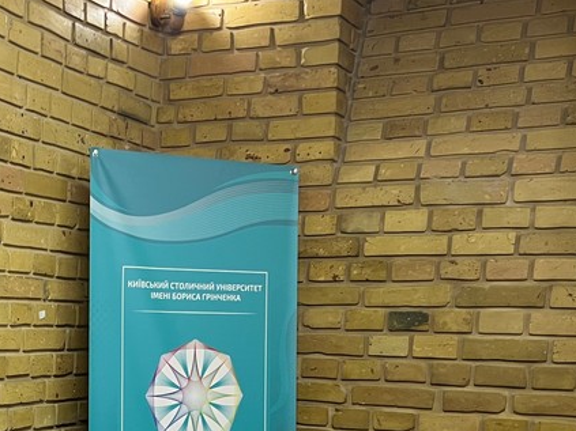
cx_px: 18
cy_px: 432
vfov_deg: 22.4
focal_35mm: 63
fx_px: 1048
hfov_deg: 29.0
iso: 80
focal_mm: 5.7
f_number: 1.5
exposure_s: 1/50
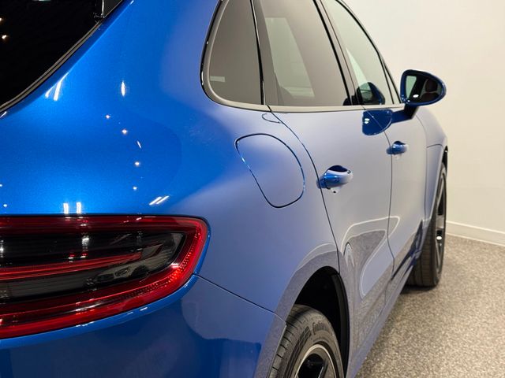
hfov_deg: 39.7
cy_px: 189
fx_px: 700
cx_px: 252
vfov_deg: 30.3
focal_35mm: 48
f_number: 1.78
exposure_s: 1/238
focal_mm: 6.76
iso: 125
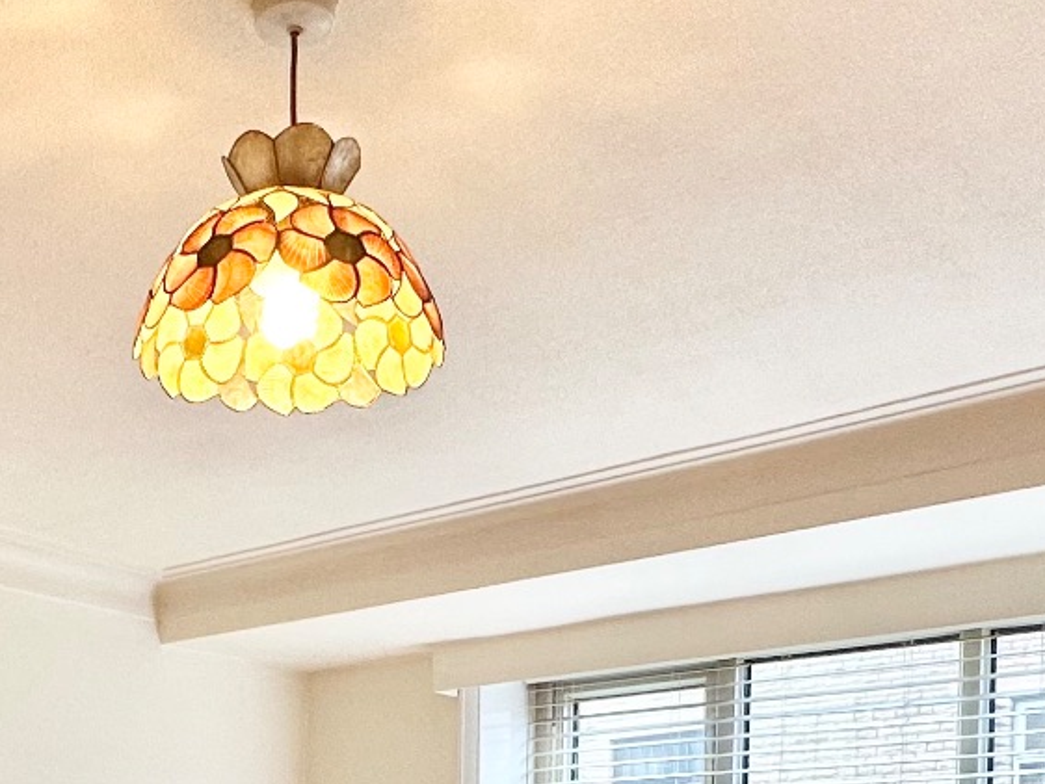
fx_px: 1540
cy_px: 981
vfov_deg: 25.2
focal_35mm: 51
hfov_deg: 36.0
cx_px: 177
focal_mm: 2.22
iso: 100
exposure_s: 1/100
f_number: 2.2
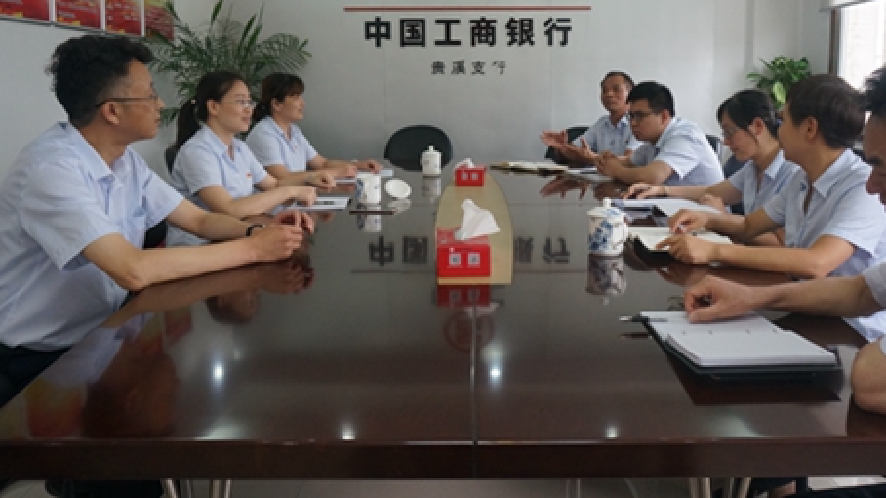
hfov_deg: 62.5
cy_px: 174
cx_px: 488
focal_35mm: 31
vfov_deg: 37.4
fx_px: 728
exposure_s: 1/60
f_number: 5.6
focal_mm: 16
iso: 800
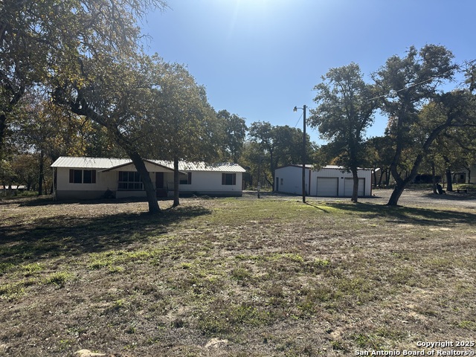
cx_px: 238
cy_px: 178
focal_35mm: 24
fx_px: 330
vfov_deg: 56.8
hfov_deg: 71.6
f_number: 1.78
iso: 80
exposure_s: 1/5263
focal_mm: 6.86
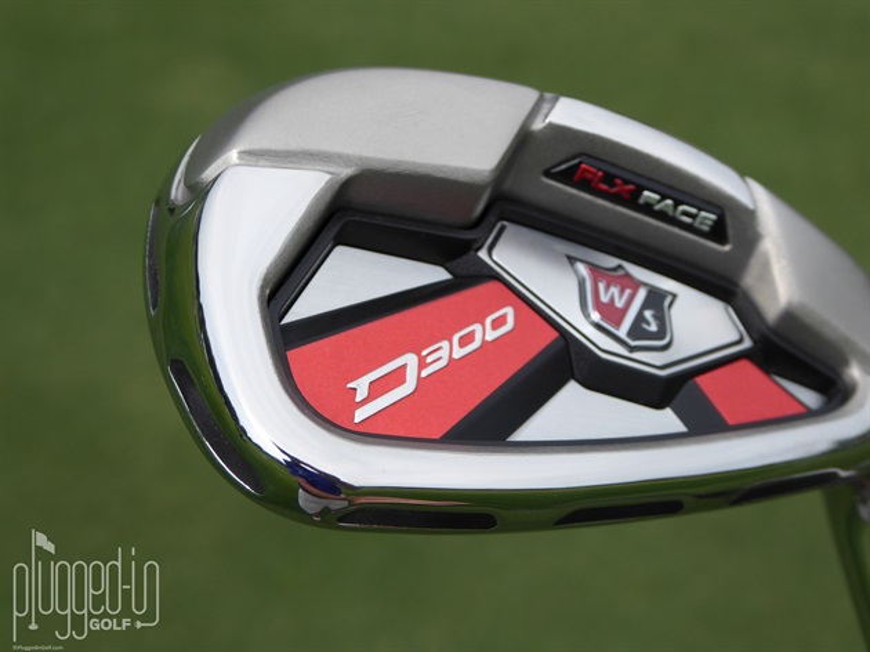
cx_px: 435
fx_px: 1884
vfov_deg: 19.6
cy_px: 326
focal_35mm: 75
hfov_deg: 26.0
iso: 80
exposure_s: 1/400
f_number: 4.5
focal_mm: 12.5
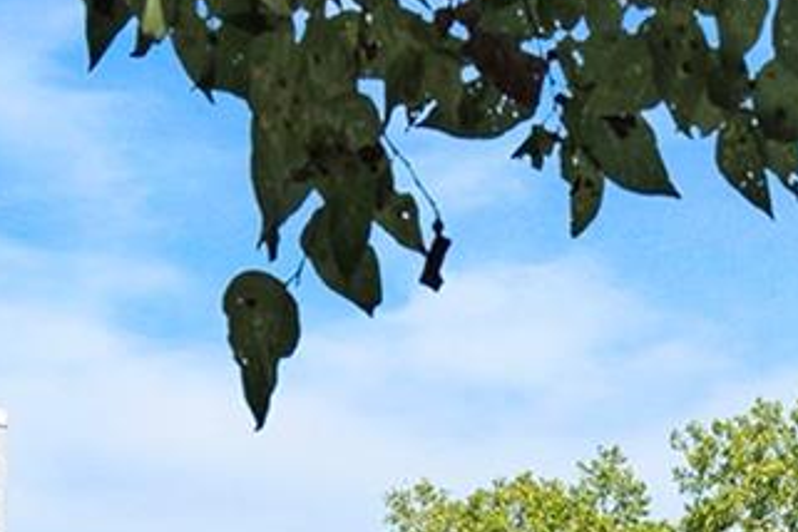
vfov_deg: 10.8
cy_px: 1378
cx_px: 704
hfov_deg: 19.7
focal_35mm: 102
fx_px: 2261
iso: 500
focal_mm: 16
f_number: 8
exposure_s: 1/50
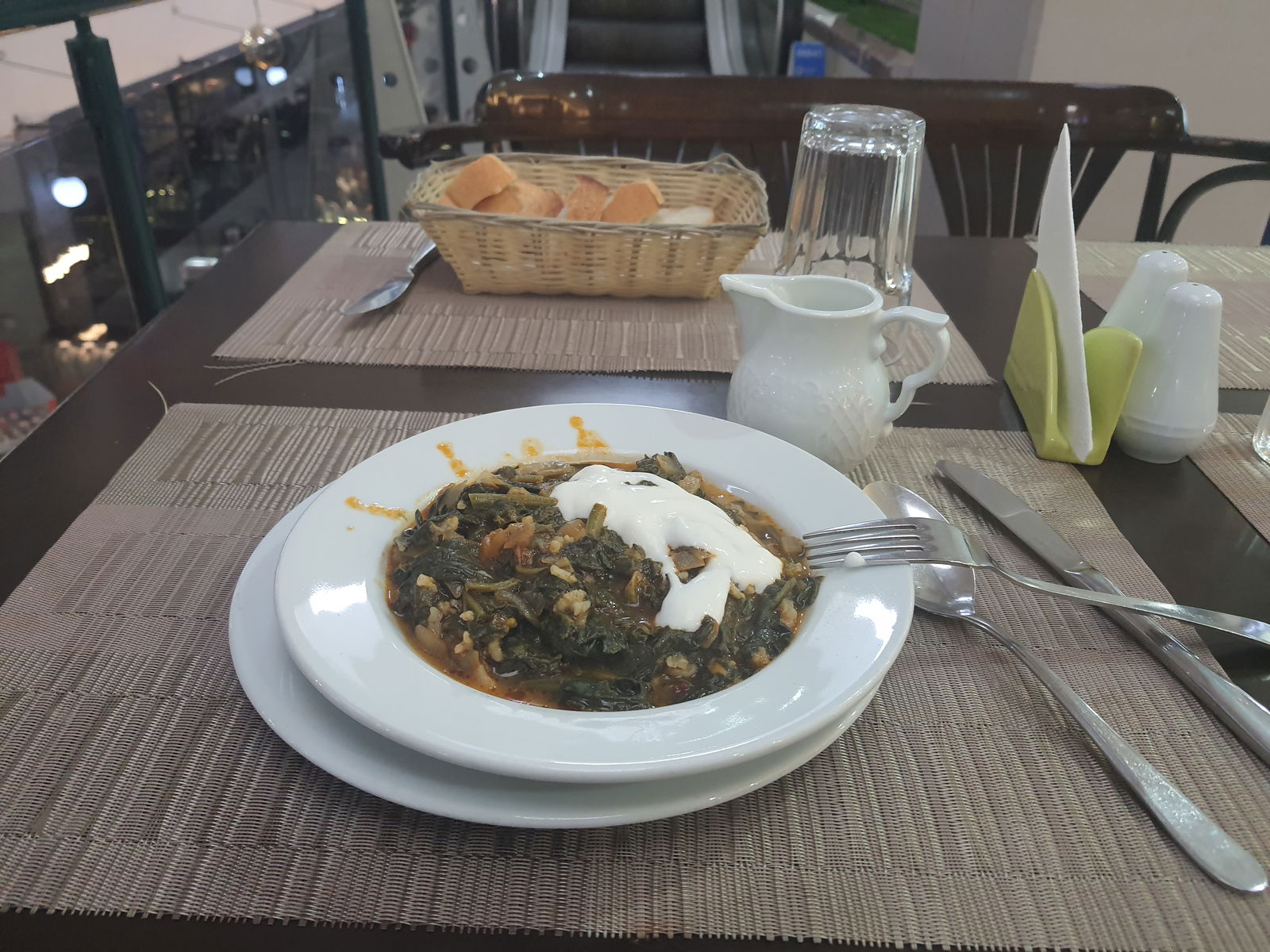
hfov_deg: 67.3
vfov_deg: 53.1
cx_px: 635
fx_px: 954
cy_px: 476
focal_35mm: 26
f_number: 1.7
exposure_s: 1/50
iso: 400
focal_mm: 4.32
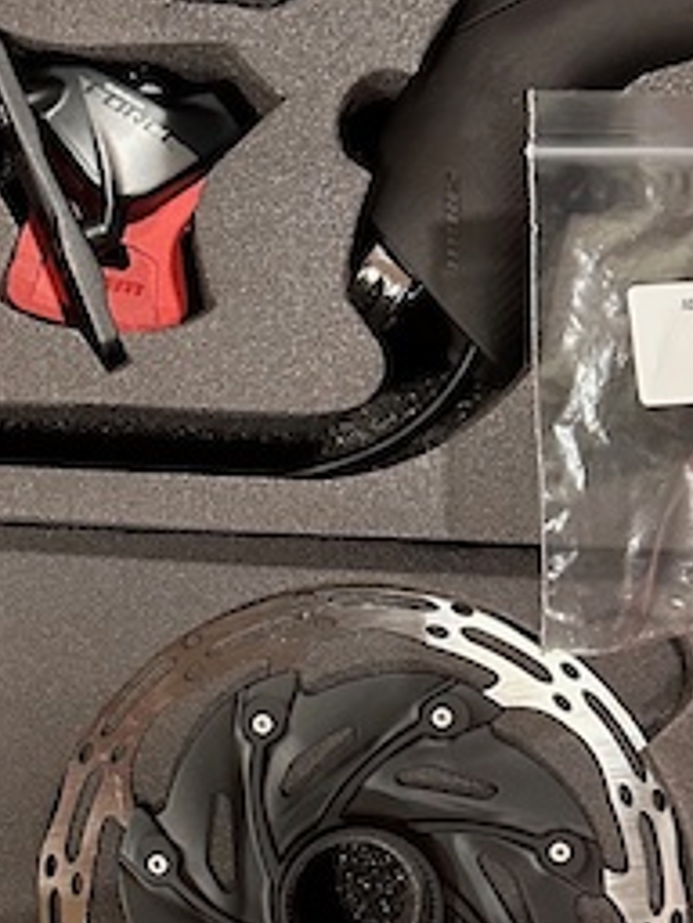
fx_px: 2002
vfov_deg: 25.8
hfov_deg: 19.1
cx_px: 18
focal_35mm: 75
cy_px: 656
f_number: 1.78
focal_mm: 6.86
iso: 1000
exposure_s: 1/60
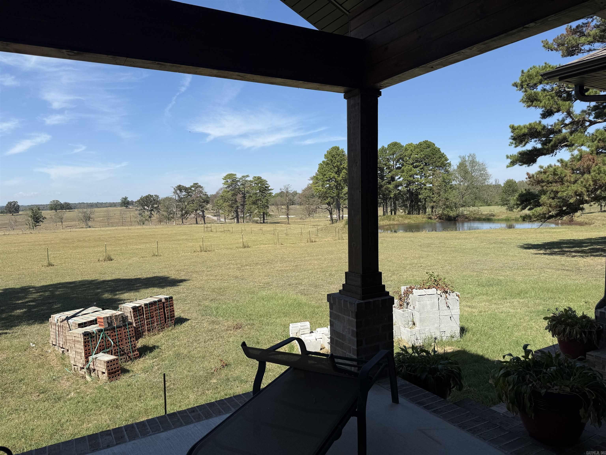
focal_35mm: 24
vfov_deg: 56.8
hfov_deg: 71.6
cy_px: 228
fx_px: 420
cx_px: 303
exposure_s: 1/4405
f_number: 1.78
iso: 80
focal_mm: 6.76
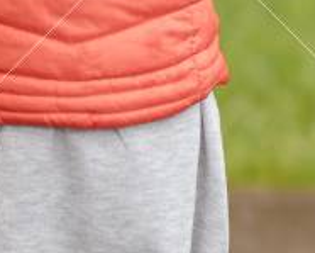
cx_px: 169
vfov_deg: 2.8
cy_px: 152
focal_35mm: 557
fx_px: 5196
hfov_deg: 3.5
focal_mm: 85
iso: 80
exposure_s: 1/640
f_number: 1.6
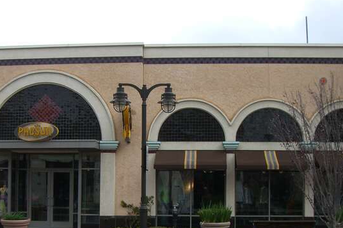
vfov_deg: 22.9
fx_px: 562
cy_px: 141
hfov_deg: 33.9
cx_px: 161
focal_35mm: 59
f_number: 4.3
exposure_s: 1/200
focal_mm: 6.2
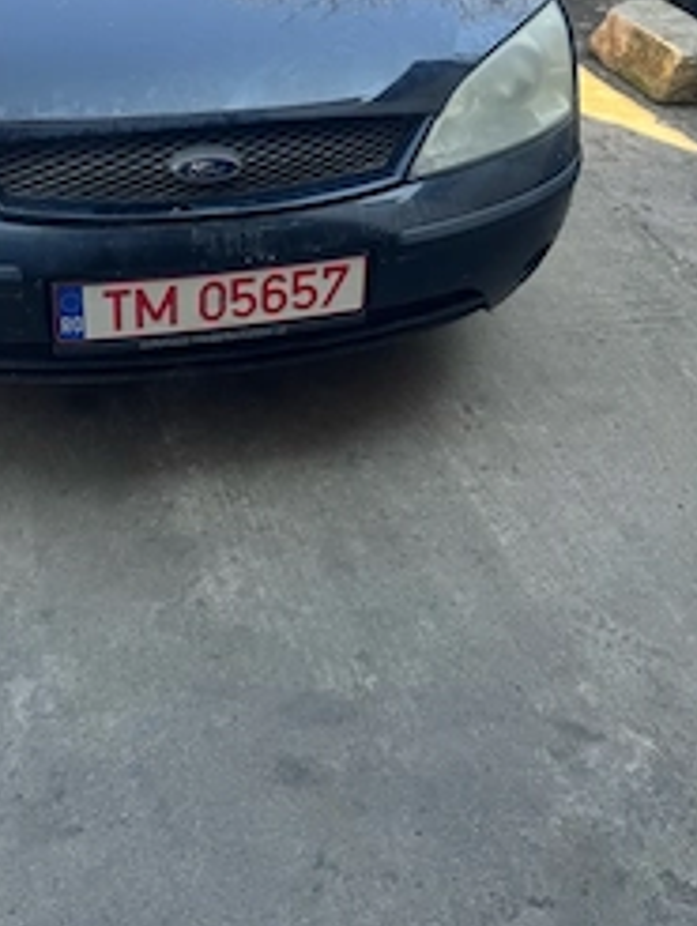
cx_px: 151
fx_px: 1045
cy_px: 203
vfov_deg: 45.7
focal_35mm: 39
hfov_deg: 35.8
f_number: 1.78
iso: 80
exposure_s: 1/419
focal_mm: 6.76
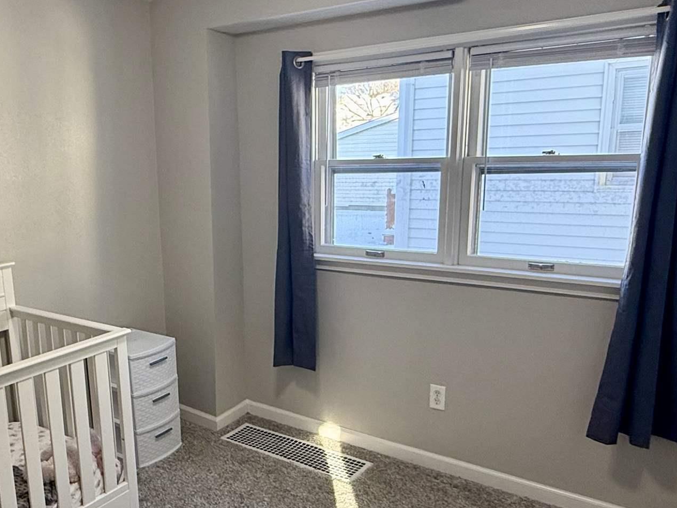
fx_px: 665
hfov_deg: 52.7
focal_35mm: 34
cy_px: 297
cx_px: 217
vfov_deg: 41.7
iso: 160
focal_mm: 2.22
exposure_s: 1/120
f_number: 2.2
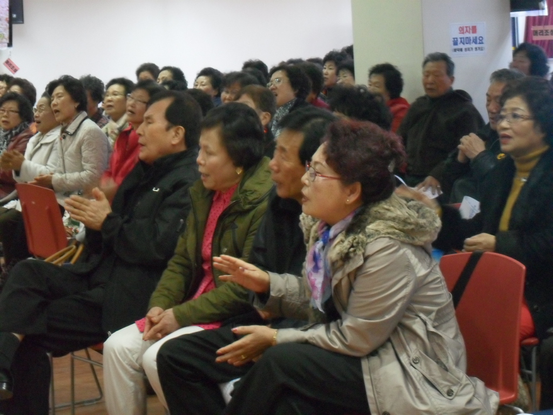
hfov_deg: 18.7
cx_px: 276
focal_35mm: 105
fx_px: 1677
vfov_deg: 14.1
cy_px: 208
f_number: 5.2
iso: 400
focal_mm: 18.6
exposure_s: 1/15
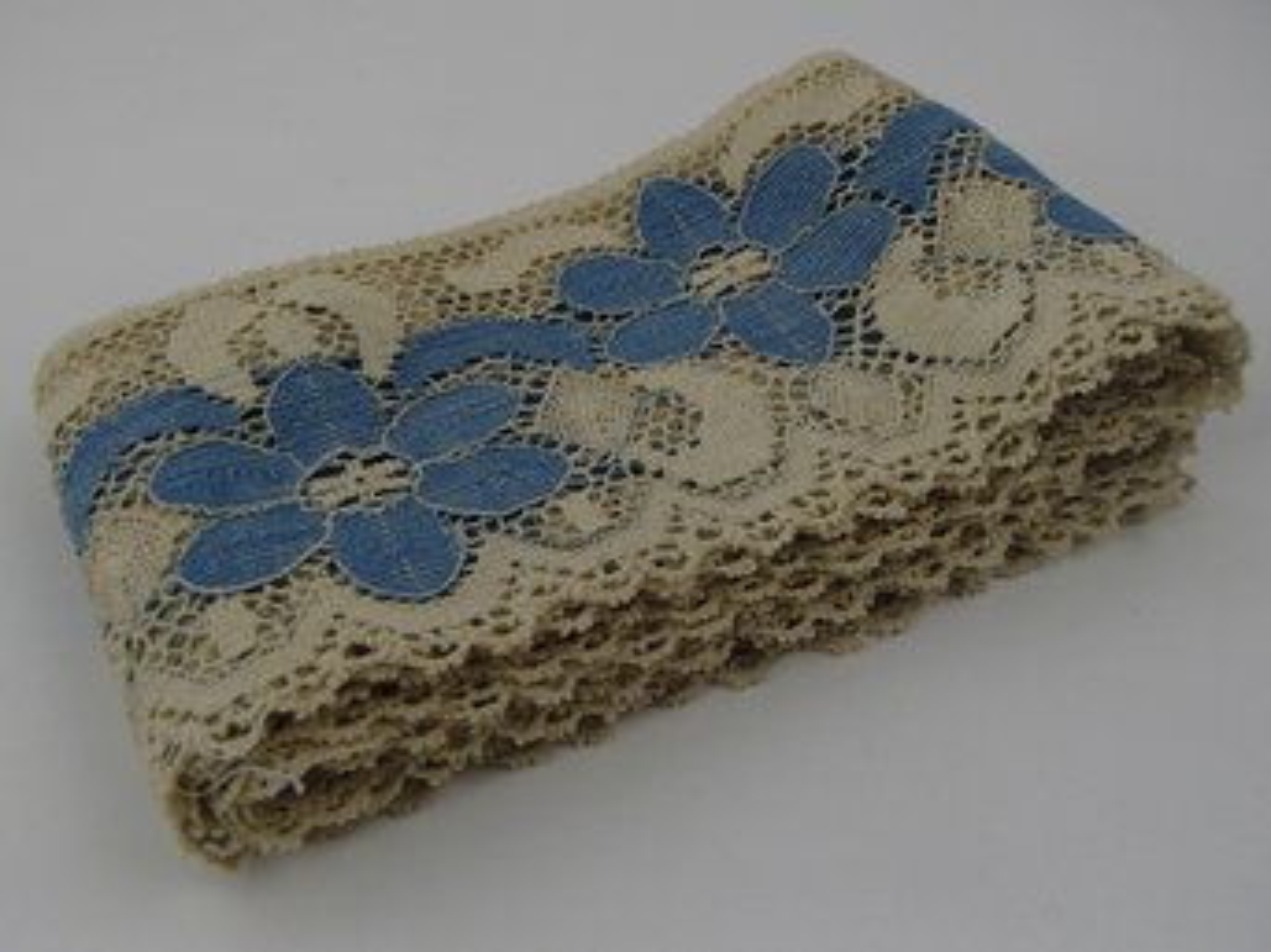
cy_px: 476
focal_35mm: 37
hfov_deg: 50.2
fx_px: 1358
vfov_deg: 38.6
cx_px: 636
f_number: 4.7
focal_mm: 6.64
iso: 100
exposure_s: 1/160
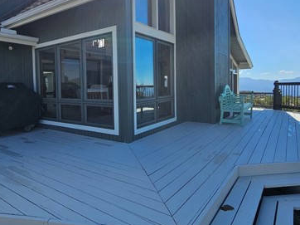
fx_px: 199
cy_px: 96
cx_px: 114
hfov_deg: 72.8
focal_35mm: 23
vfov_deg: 58.6
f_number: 2.2
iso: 50
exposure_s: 1/2730
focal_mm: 2.2
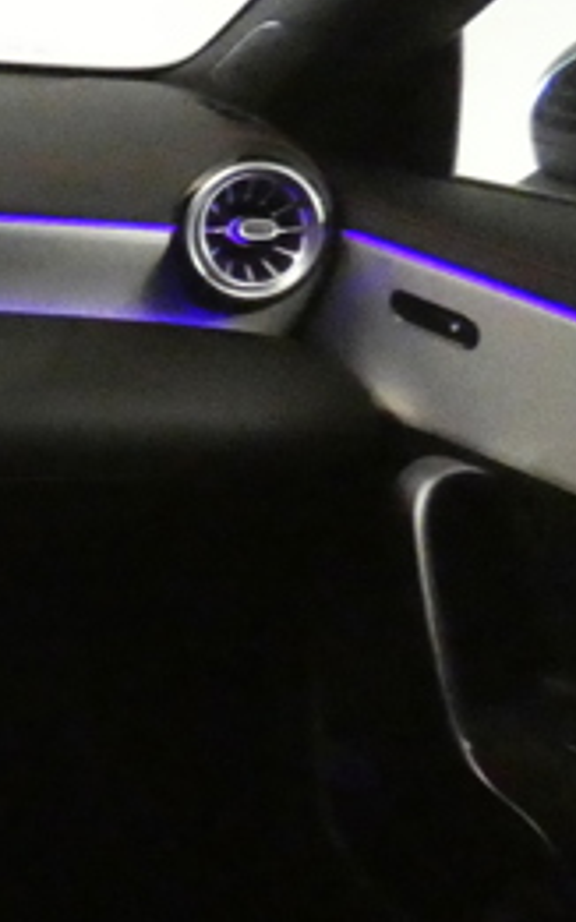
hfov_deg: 15.2
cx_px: -650
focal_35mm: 65
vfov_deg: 31.5
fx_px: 1633
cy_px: 406
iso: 3200
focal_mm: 3.6
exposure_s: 1/80
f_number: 2.8
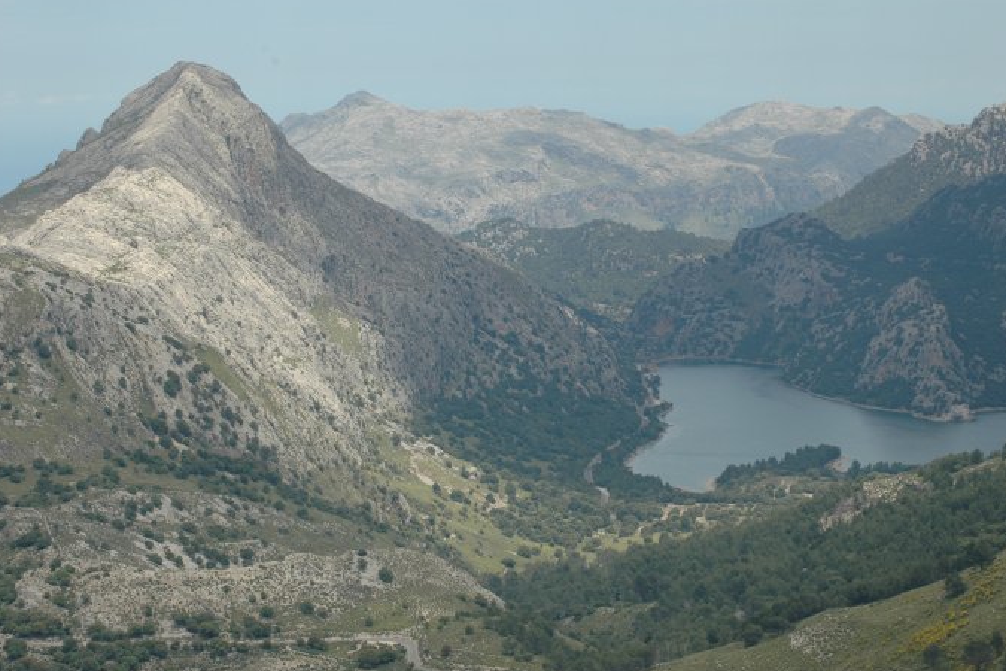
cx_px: 528
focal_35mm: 112
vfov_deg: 12.2
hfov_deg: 18.3
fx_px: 3130
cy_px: 318
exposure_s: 1/400
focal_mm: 70
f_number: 10
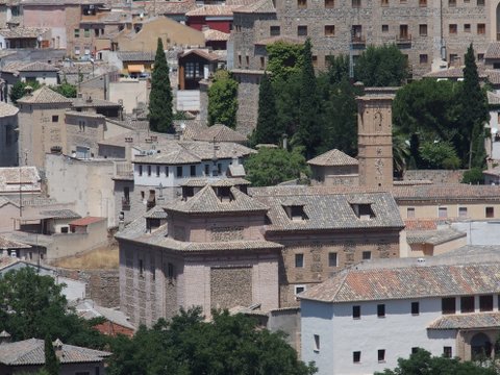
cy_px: 188
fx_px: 4333
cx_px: 250
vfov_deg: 5.0
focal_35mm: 300
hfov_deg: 6.6
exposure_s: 1/800
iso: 100
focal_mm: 64.3
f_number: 5
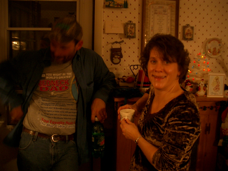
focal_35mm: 35
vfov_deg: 40.7
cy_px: 86
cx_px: 114
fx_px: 231
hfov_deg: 52.6
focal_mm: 5.8
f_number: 2.6
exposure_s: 1/8
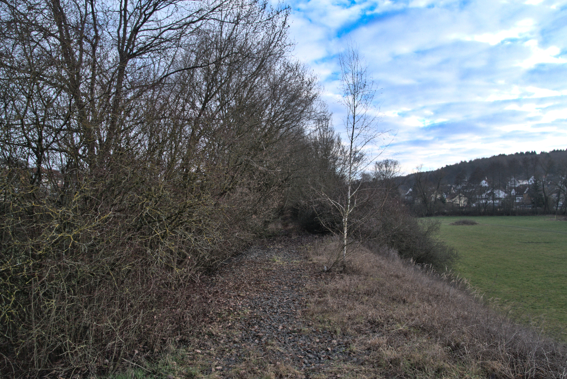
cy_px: 194
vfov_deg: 46.5
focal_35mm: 28
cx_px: 279
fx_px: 441
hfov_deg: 65.4
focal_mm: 18
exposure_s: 1/250
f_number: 8
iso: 360
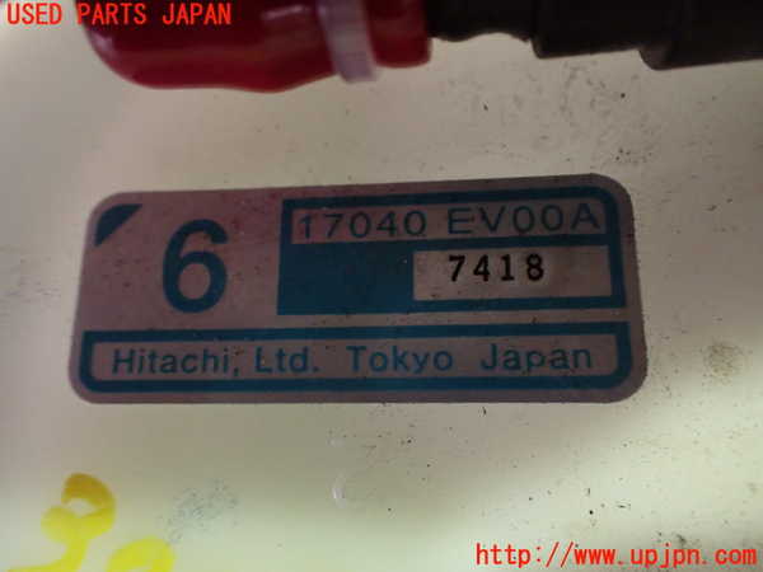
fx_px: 661
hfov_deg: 60.0
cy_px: 286
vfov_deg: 46.8
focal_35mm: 30
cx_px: 382
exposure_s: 1/30
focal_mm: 5.4
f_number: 2.3
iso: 1000
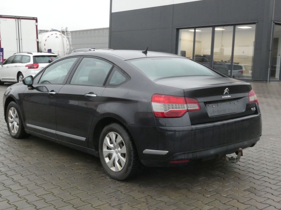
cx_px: 140
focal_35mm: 46
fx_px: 373
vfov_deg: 31.5
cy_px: 105
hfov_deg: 41.2
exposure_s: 1/80
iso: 640
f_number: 5.6
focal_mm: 8.2
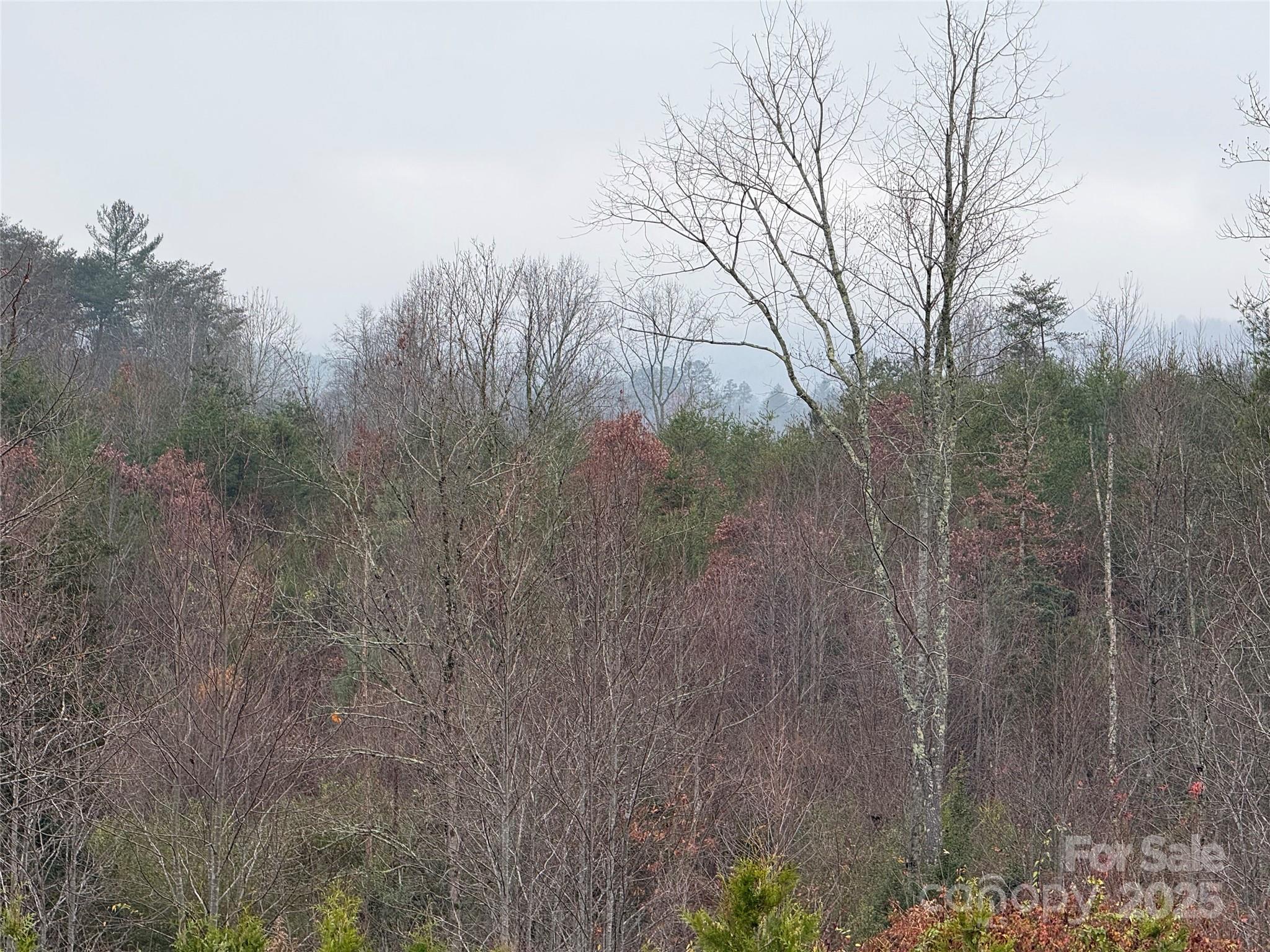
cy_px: 476
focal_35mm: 120
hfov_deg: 16.4
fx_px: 4403
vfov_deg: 12.3
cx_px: 635
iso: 50
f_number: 2.8
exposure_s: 1/227
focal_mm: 15.66
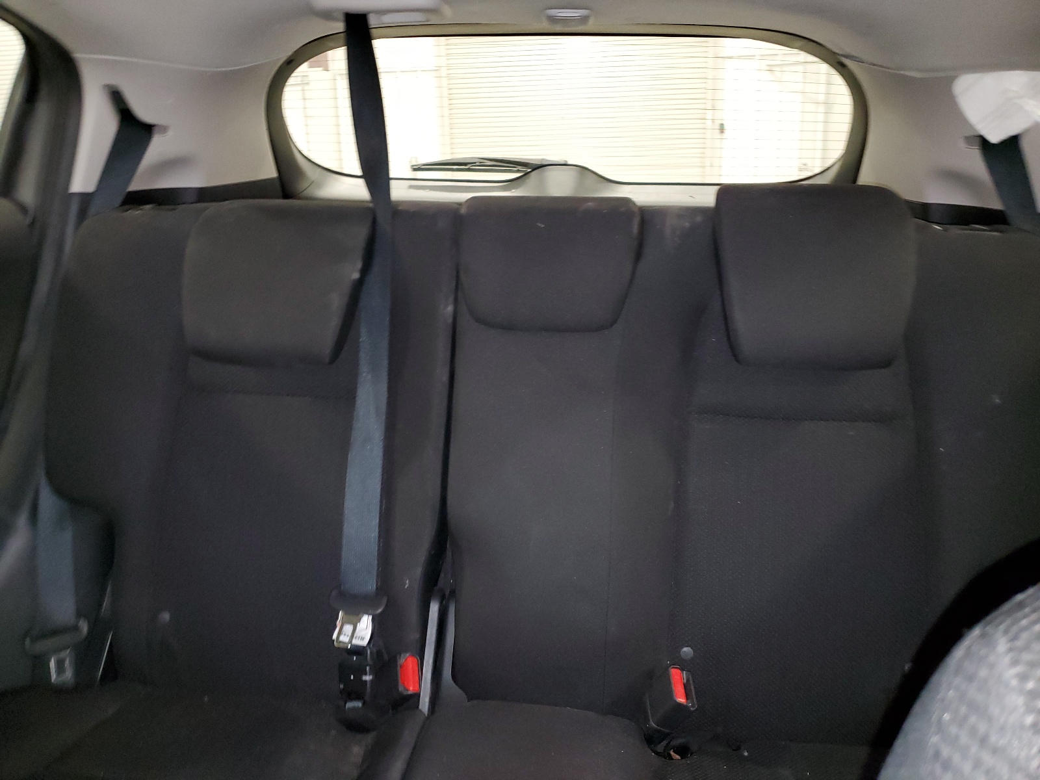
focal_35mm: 26
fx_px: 781
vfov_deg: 53.1
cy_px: 390
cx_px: 520
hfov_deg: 67.3
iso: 322
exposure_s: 1/15
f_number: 1.5
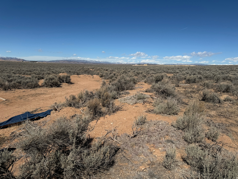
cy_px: 90
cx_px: 119
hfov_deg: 71.6
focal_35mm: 24
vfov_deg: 56.8
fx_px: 165
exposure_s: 1/8130
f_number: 1.78
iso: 80
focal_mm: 6.76
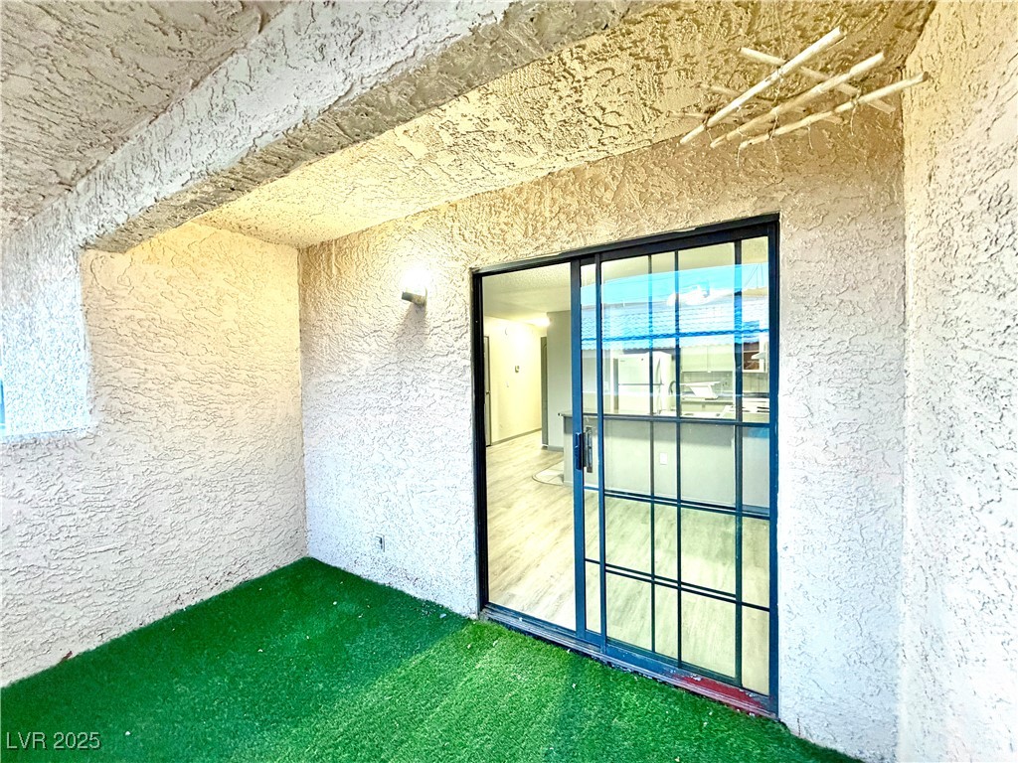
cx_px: 509
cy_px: 382
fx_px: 412
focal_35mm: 14
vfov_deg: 85.7
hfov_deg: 102.1
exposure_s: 1/60
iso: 400
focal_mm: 2.22
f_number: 2.2
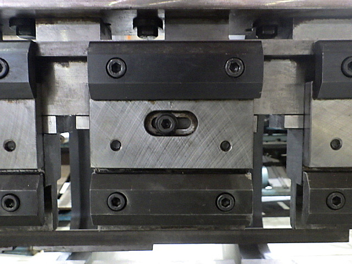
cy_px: 132
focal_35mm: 28
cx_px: 176
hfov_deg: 63.4
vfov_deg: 49.7
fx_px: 285
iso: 1600
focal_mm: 5
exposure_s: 1/25
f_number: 3.5
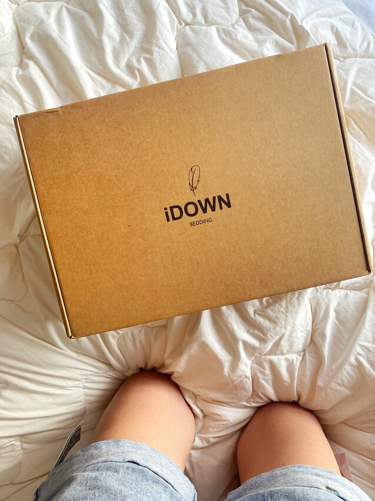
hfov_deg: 53.0
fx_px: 376
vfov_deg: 67.3
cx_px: 188
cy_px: 250
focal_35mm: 26
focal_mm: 4.25
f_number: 1.8
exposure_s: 1/120
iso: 80
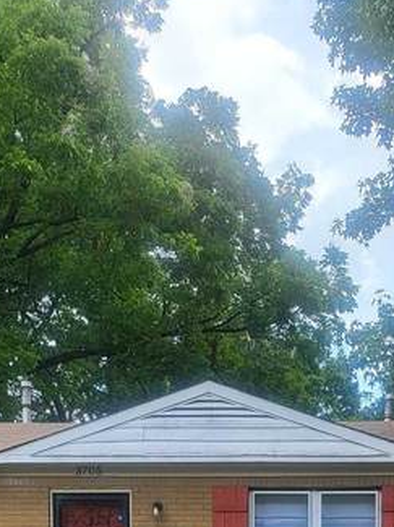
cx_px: 281
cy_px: 757
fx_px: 1080
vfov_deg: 23.0
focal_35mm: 71
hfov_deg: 20.6
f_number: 1.8
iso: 40
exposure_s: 1/453
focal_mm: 5
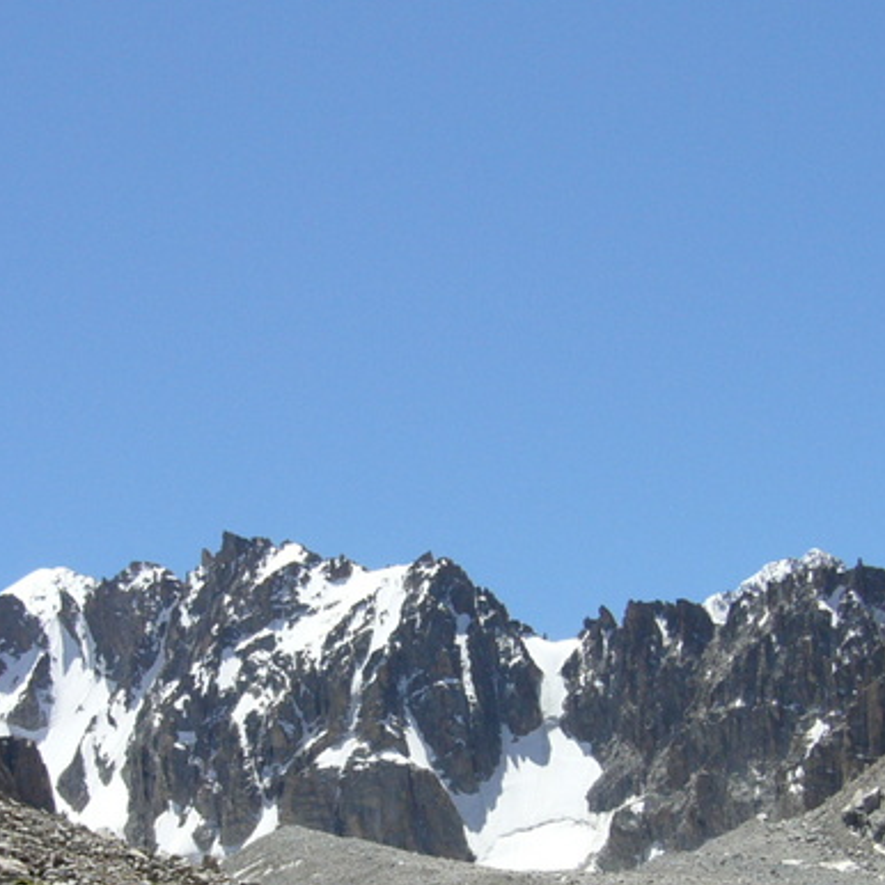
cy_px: 718
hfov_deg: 21.1
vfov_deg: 20.9
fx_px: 2372
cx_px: 468
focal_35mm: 82
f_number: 5.6
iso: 80
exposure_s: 1/320
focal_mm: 5.8
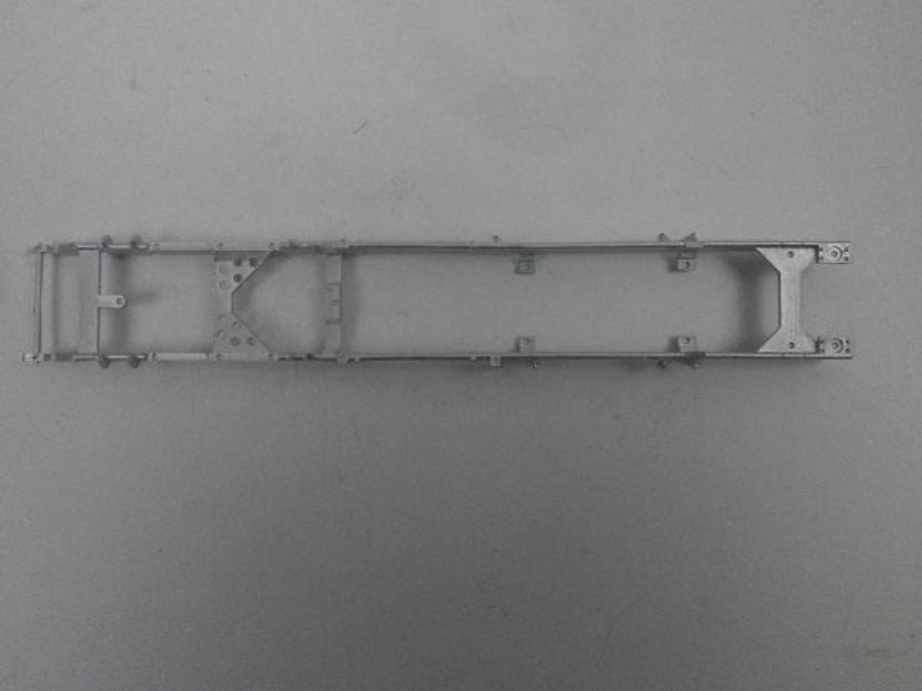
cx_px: 461
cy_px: 346
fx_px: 852
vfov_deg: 44.2
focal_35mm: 32
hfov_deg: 56.8
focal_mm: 5.8
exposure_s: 1/250
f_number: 3.1
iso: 800
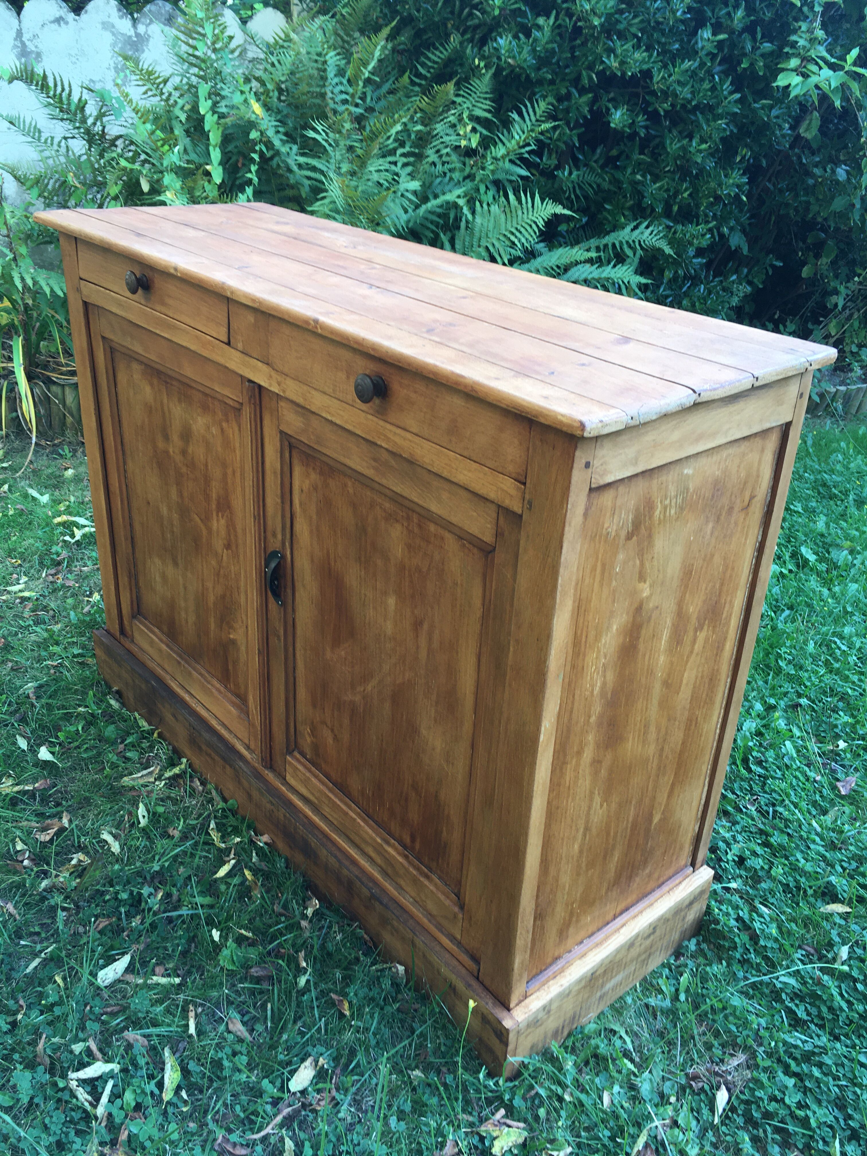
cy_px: 578
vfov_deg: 61.7
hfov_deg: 48.2
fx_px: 968
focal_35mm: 29
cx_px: 434
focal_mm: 4.15
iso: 32
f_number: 2.2
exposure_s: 1/50
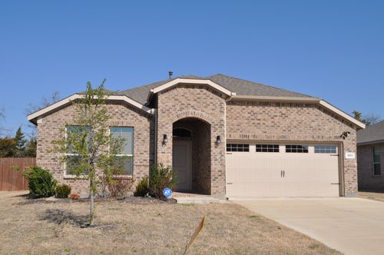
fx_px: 415
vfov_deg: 34.1
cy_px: 128
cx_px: 192
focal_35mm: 39
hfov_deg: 49.6
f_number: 10
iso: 200
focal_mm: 26
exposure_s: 1/400
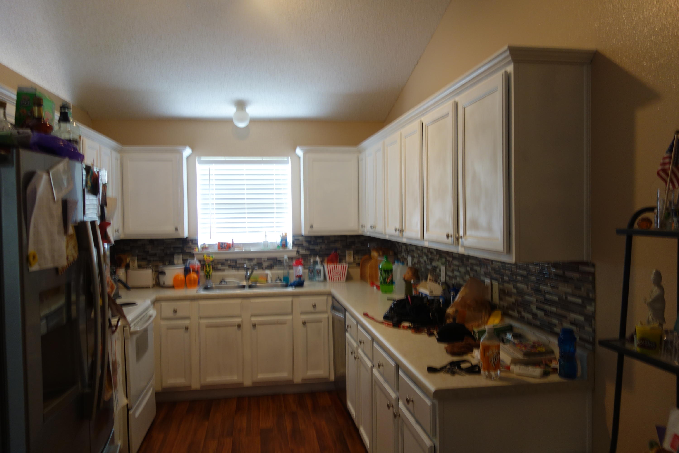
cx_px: 340
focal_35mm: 28
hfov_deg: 65.5
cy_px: 226
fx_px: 528
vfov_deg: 46.4
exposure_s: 1/40
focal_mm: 10.4
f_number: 1.8
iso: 125
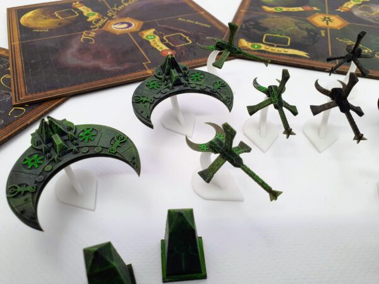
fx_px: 285
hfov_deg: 67.3
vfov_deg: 53.1
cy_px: 142
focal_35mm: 26
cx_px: 190
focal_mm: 4.3
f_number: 2.4
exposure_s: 1/100
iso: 100
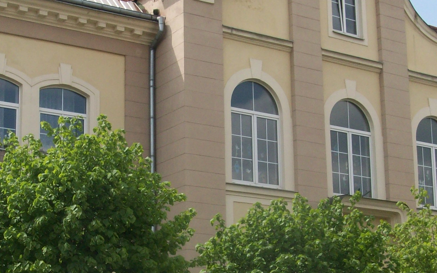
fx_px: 929
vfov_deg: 16.6
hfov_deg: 26.4
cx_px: 184
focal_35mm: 78
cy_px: 202
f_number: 5.5
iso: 64
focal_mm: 5.7
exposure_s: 1/264
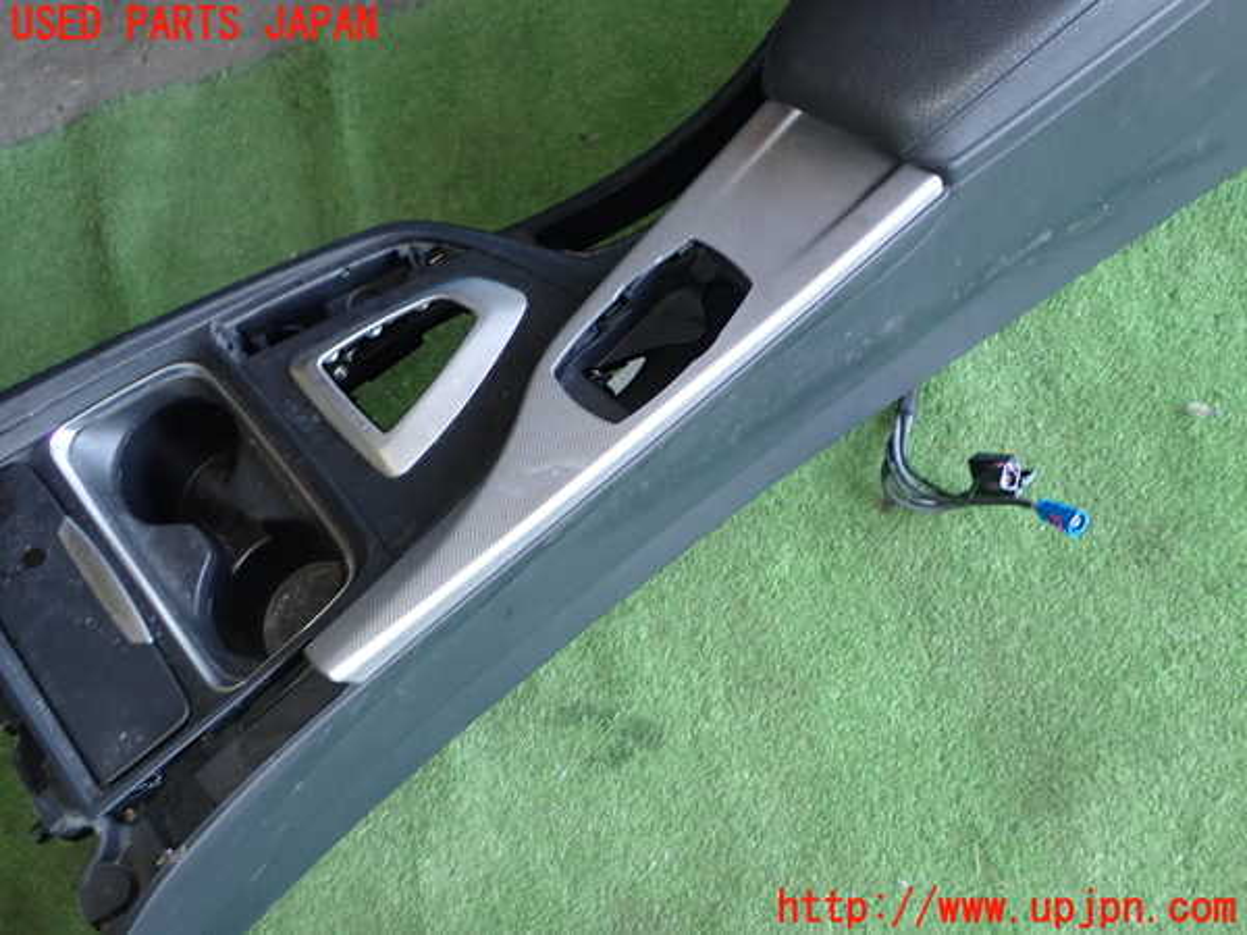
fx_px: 1585
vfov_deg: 32.9
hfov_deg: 42.9
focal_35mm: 44
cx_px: 624
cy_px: 468
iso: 250
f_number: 2.9
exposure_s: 1/40
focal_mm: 7.84
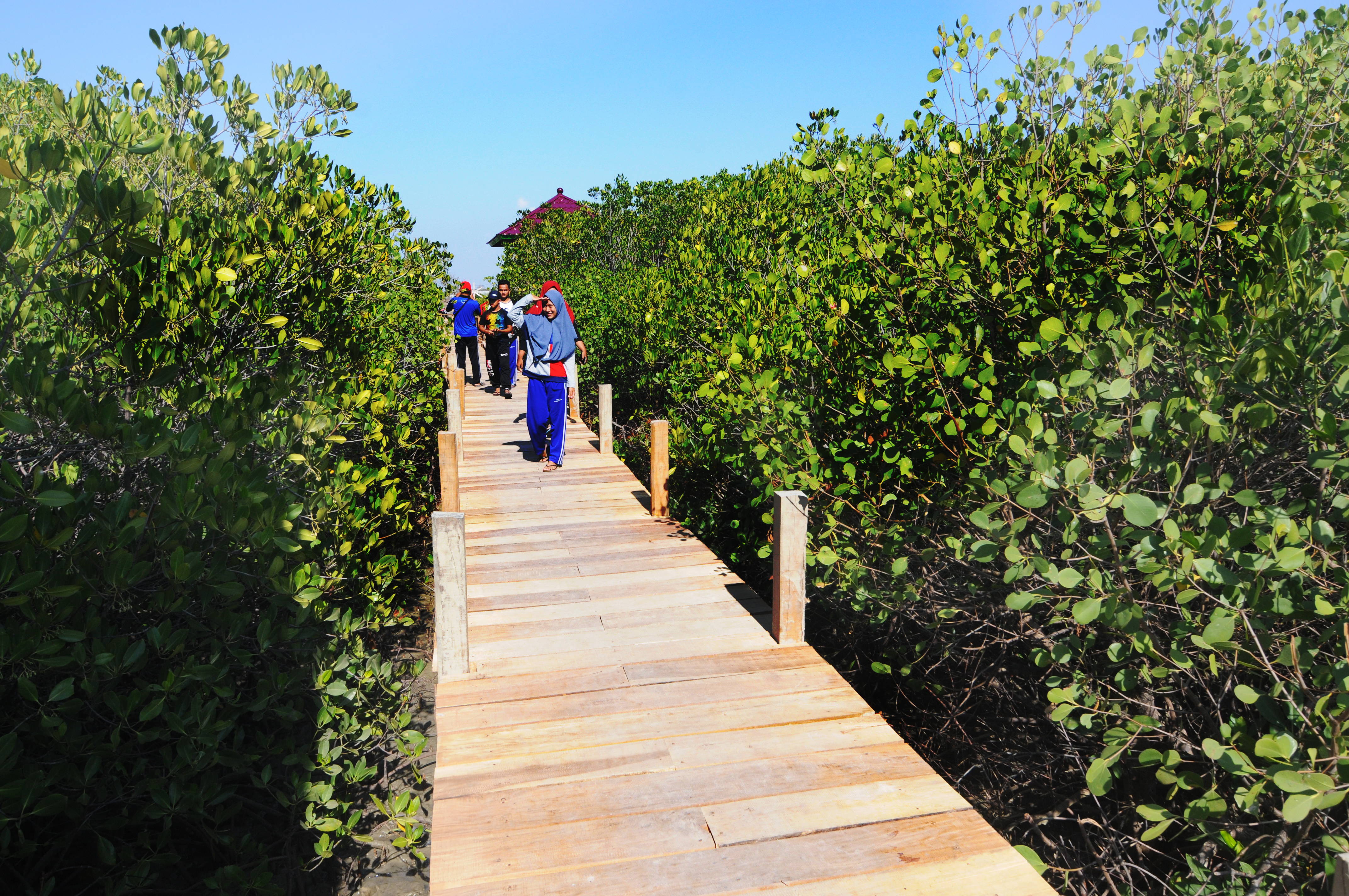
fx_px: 898
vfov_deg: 53.0
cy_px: 448
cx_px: 674
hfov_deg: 73.8
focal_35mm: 24
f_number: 8
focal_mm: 16
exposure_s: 1/640
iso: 400
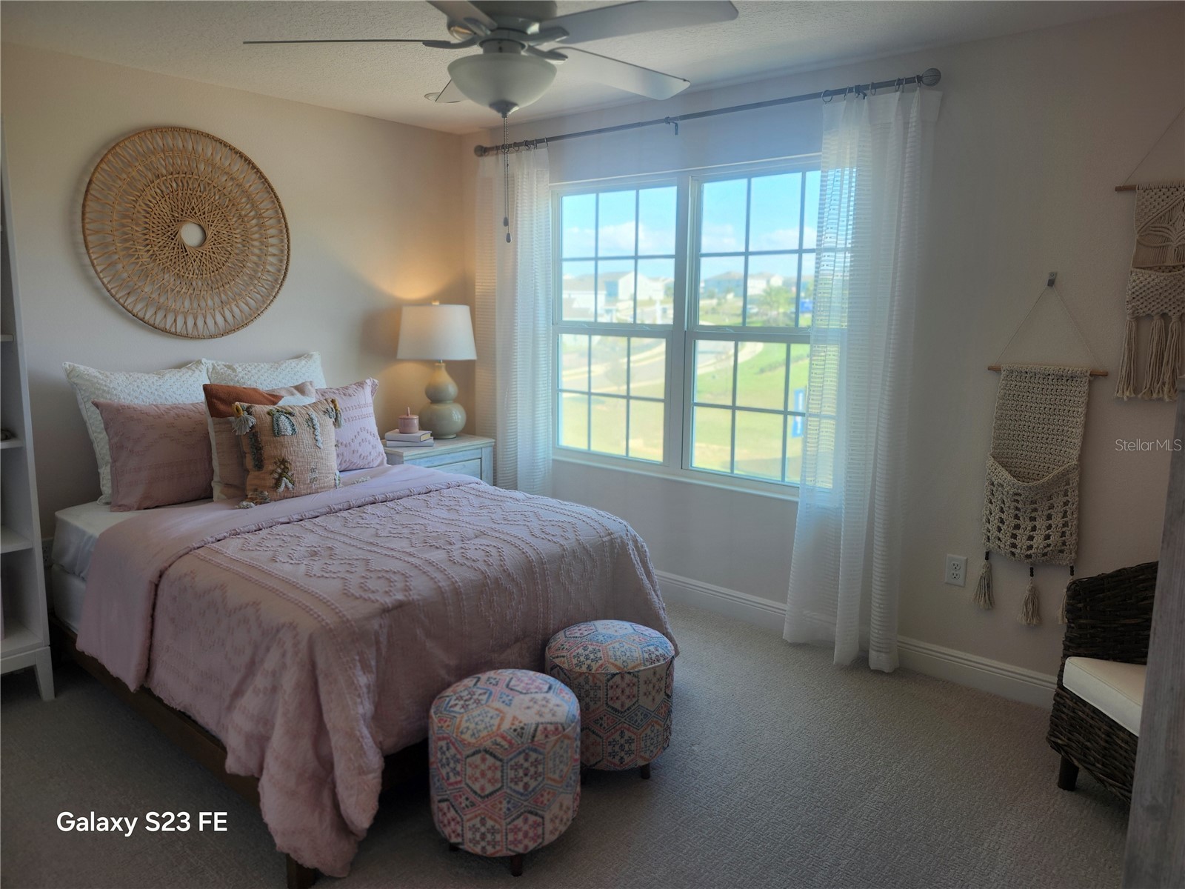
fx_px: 787
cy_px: 444
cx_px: 592
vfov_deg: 58.9
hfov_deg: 73.9
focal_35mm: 23
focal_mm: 5.54
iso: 25
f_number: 1.8
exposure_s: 1/106
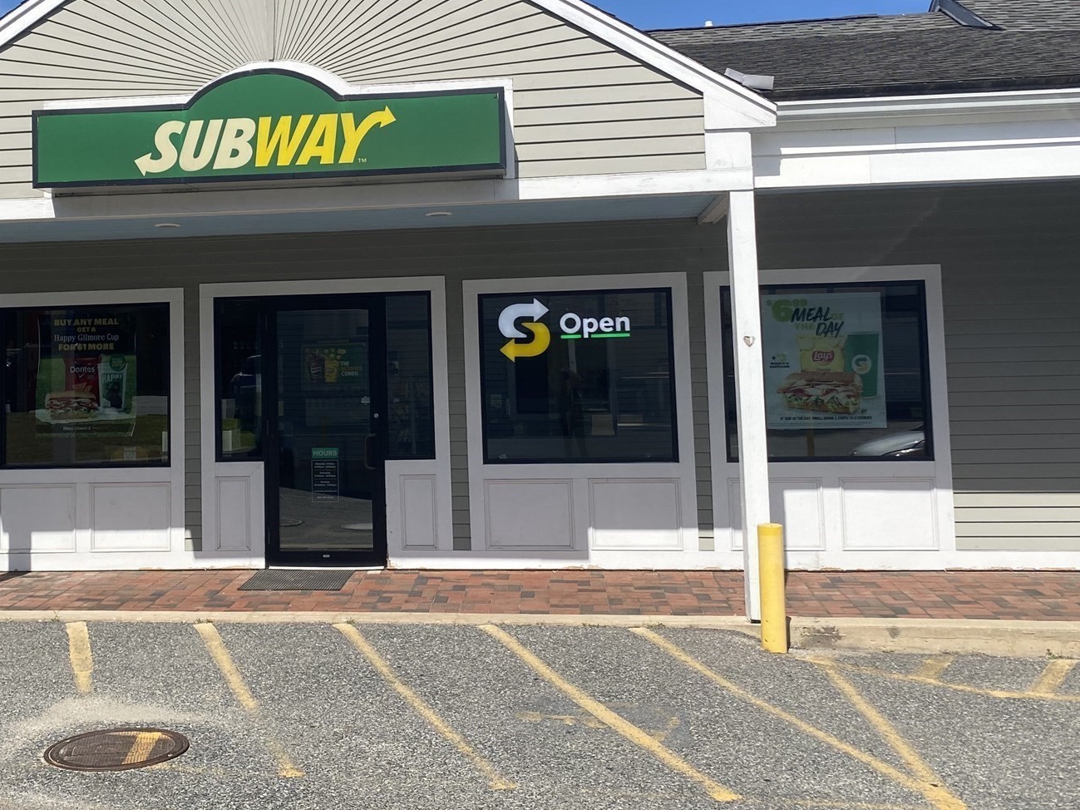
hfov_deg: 44.9
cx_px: 338
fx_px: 1279
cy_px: 296
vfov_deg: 34.9
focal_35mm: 41
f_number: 1.8
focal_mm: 4.25
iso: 32
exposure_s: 1/3731
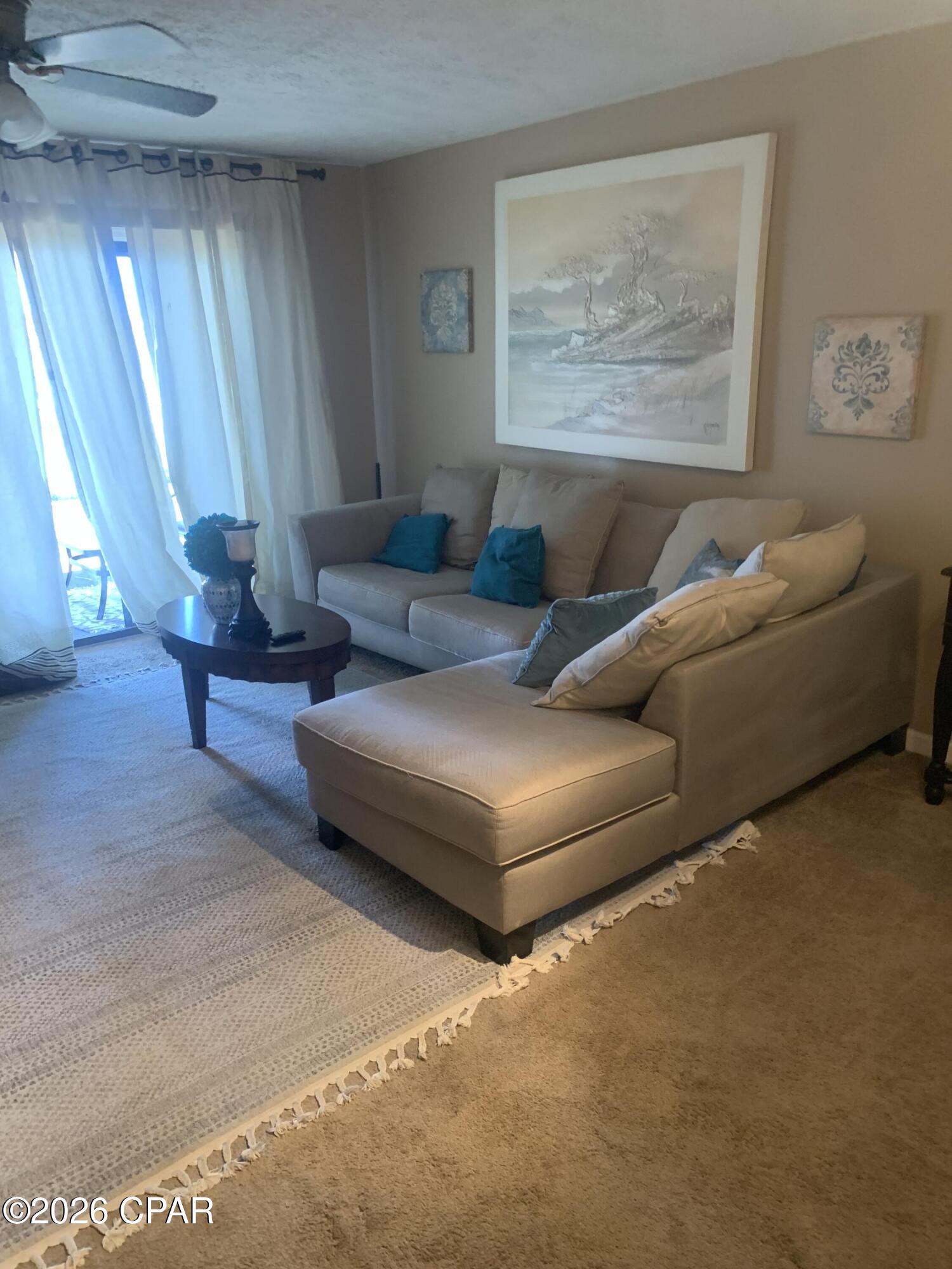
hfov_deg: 53.1
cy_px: 634
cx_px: 476
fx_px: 953
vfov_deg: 67.3
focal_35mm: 26
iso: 250
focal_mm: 4.25
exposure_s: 1/40
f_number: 1.8
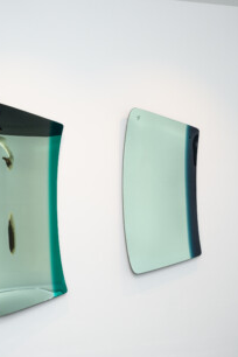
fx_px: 645
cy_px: 214
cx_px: 90
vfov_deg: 30.9
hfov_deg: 20.9
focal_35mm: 65
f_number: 10
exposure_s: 1/160
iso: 200
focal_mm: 50
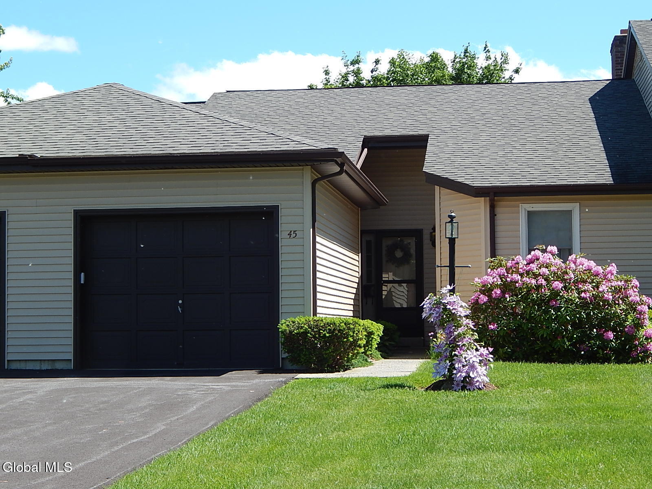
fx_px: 1431
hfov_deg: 25.7
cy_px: 244
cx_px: 326
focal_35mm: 76
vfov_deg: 19.4
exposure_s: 1/500
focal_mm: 13.5
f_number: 4.2
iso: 125
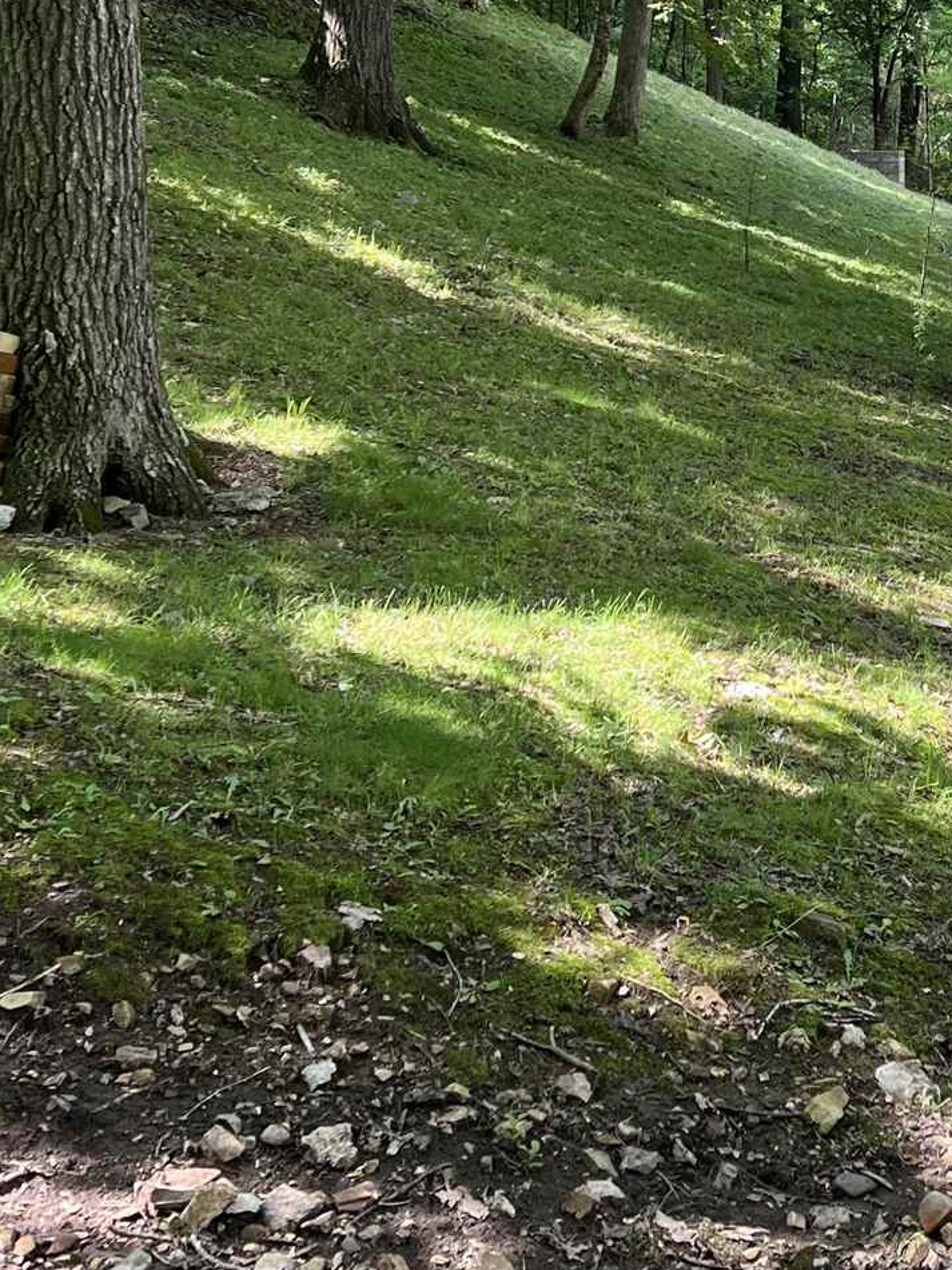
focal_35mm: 63
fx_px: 2311
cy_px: 252
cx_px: 810
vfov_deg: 30.0
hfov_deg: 22.8
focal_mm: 5.7
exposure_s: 1/216
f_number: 1.5
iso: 40
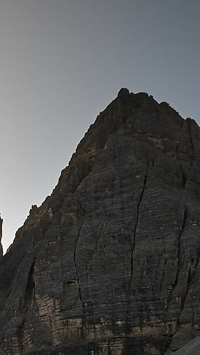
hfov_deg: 14.4
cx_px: -161
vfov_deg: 21.3
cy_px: 604
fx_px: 697
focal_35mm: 74
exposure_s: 1/350
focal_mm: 10
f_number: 8
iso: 400
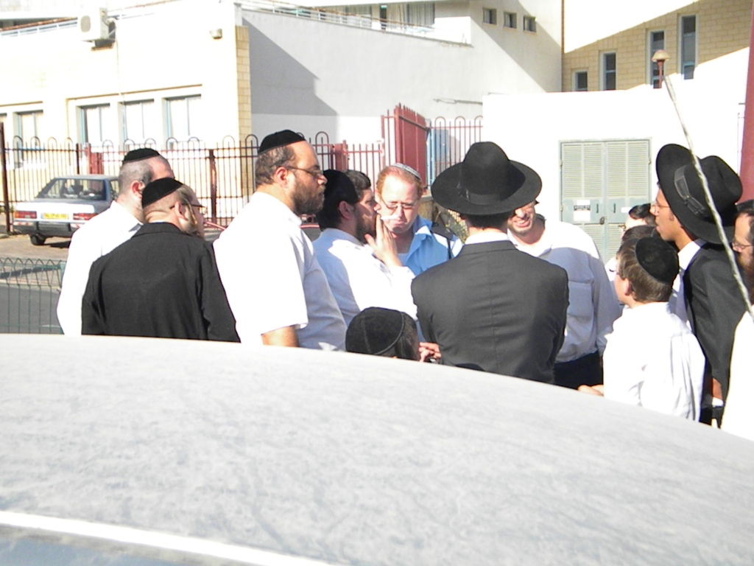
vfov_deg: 30.9
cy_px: 283
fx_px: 1024
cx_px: 377
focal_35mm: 47
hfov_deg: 40.4
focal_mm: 8.6
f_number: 7.8
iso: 720
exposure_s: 1/1000
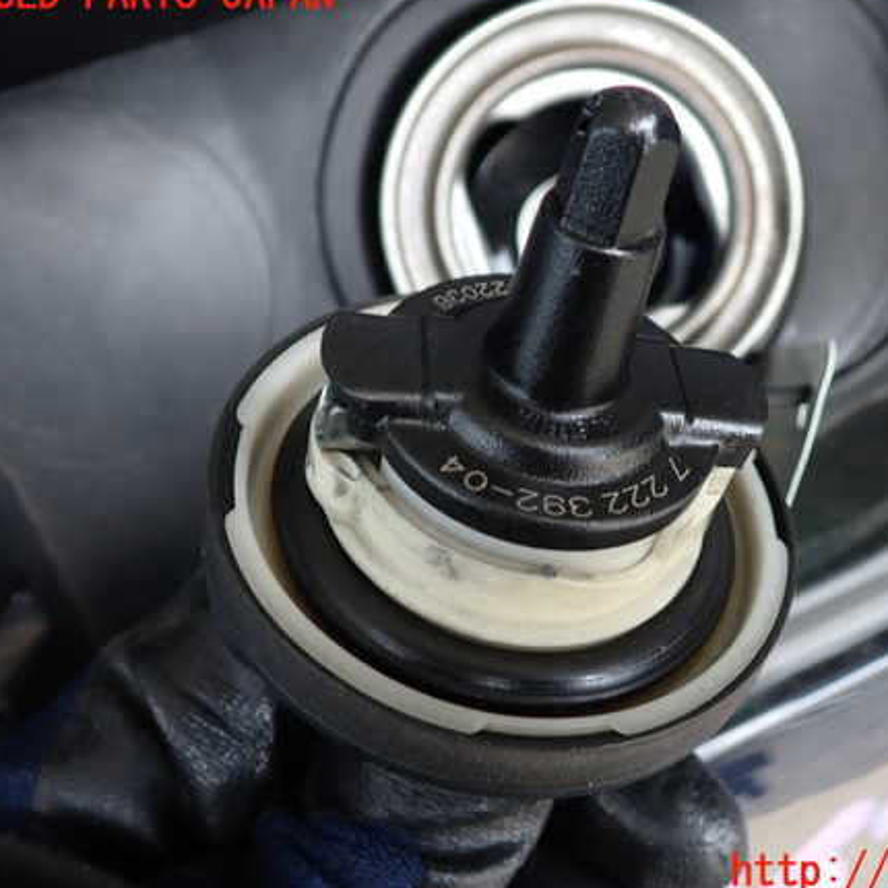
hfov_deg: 44.4
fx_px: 1074
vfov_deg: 44.9
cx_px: 578
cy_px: 434
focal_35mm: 37
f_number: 2.3
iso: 200
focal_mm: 5.4
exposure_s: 1/60
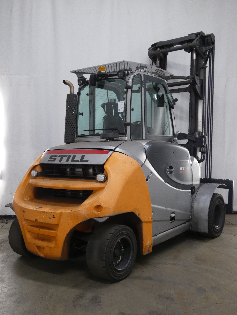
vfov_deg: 51.4
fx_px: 329
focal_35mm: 36
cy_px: 158
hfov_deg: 39.7
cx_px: 118
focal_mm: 6.5
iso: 400
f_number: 3.5
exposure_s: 1/80
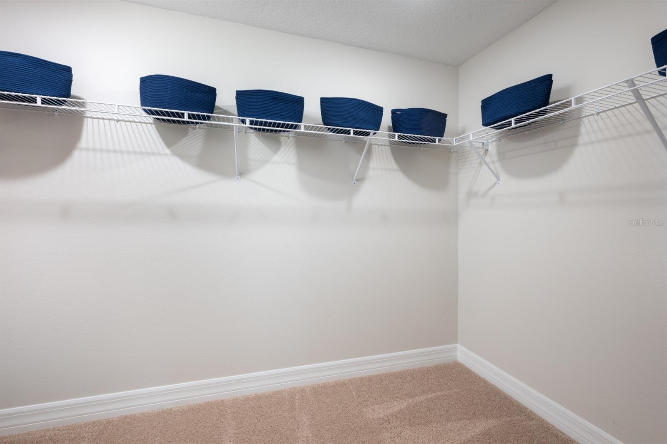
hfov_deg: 96.7
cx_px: 334
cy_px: 222
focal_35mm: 16
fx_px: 296
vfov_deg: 73.7
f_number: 8
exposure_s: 1/1.67
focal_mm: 16
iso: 125
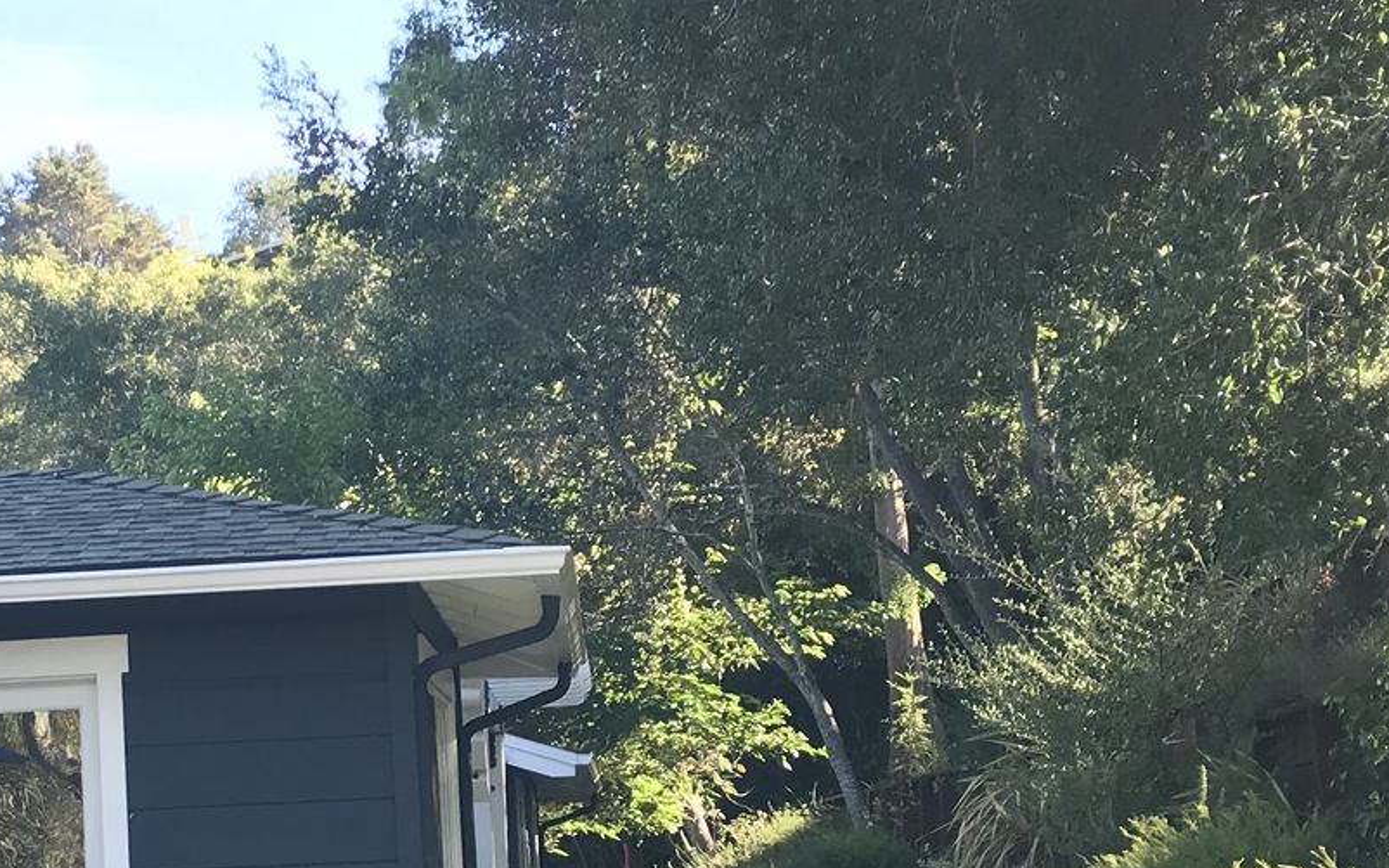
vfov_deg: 17.5
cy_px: 676
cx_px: 339
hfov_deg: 27.5
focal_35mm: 74
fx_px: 2801
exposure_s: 1/210
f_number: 1.8
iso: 20
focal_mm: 3.99
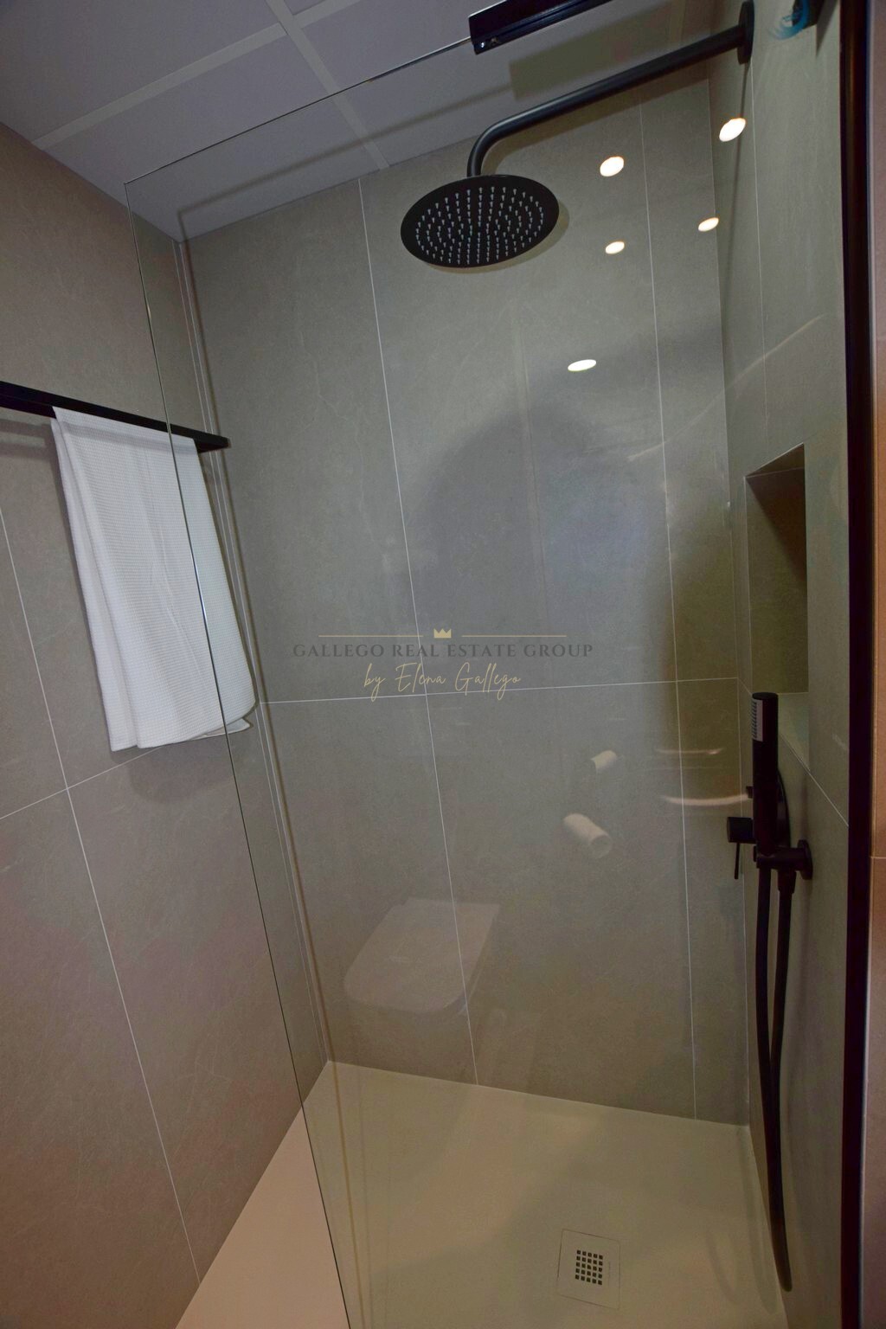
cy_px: 664
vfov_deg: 100.4
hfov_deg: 77.3
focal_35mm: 15
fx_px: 554
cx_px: 443
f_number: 5
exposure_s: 1/100
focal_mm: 10
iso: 640
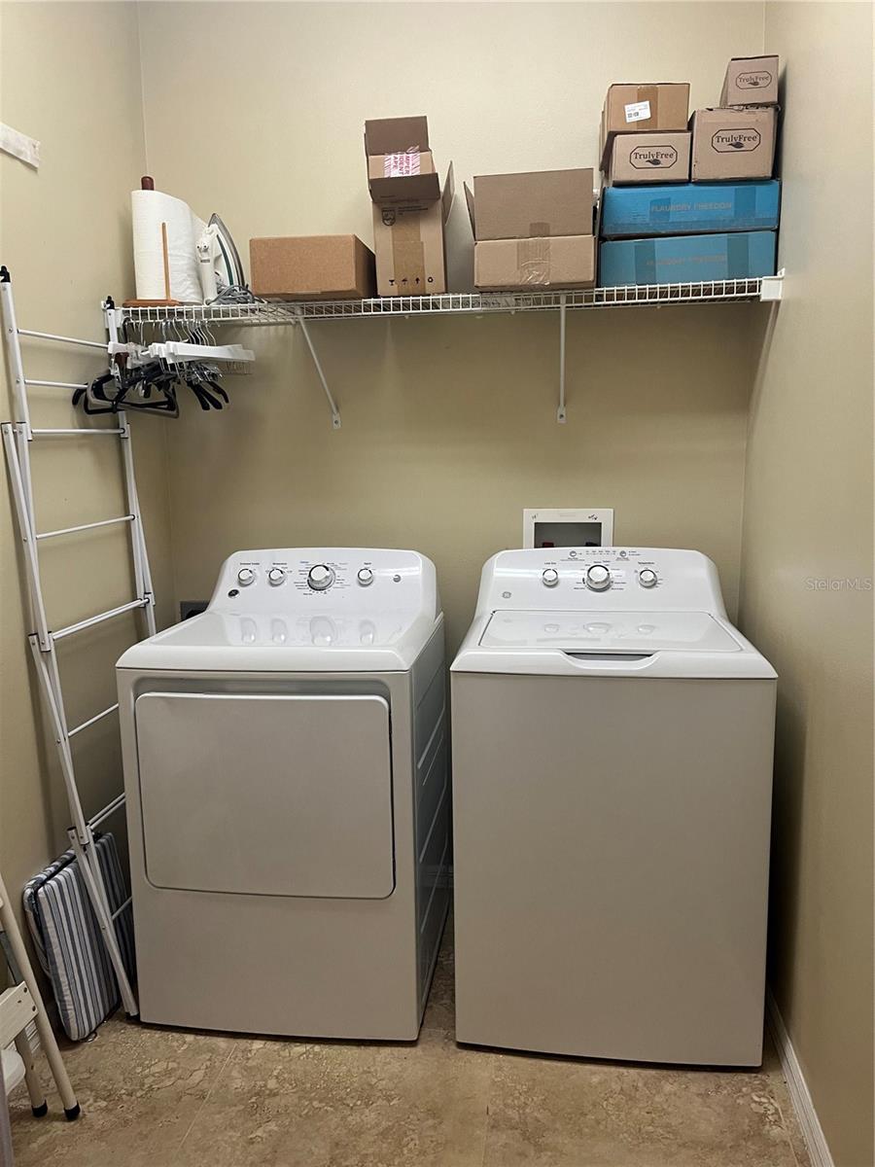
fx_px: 876
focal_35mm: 26
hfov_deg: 53.1
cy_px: 584
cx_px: 438
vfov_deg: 67.3
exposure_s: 1/60
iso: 250
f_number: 1.6
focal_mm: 5.1
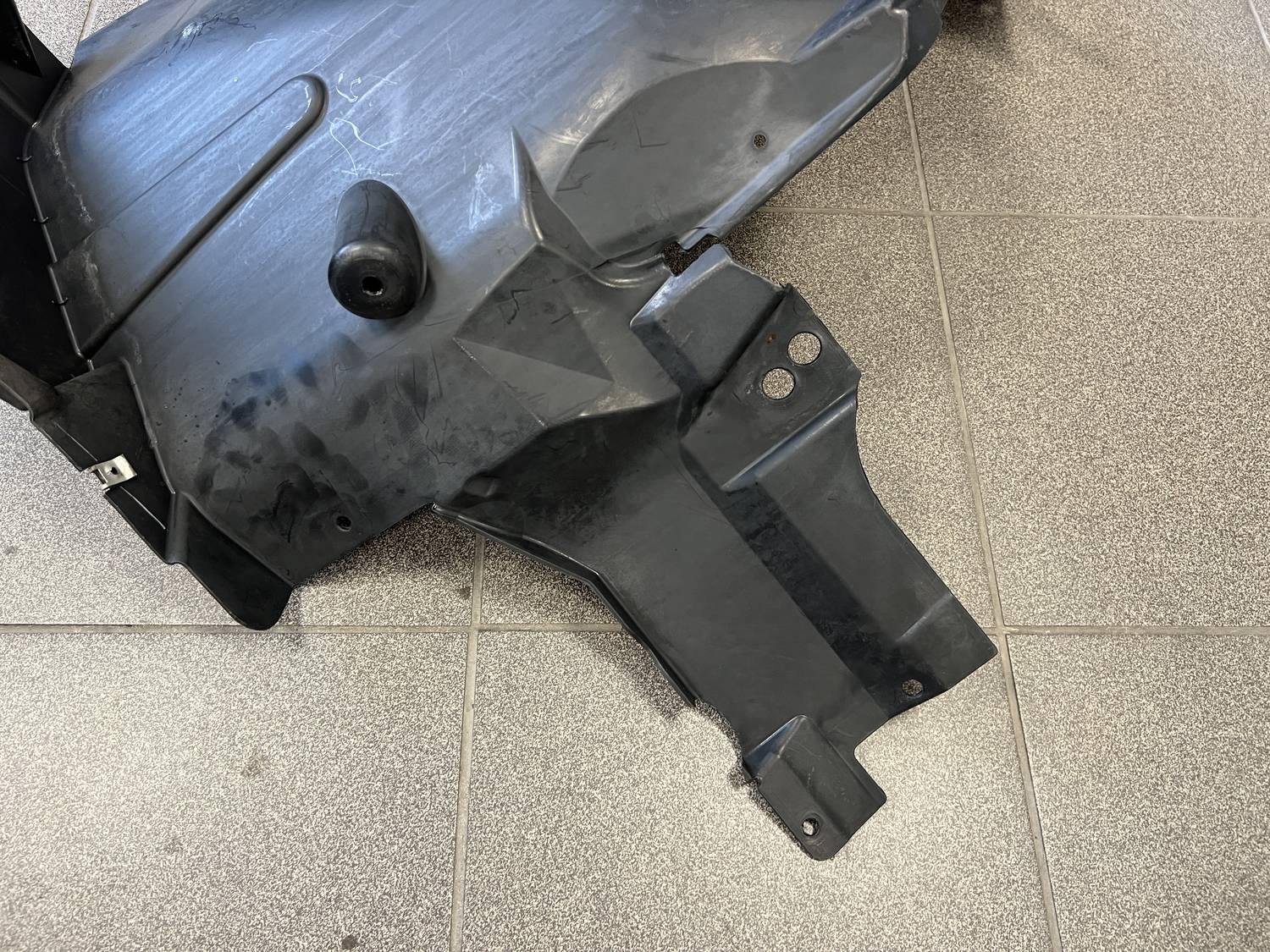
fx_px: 954
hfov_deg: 67.3
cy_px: 476
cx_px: 635
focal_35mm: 26
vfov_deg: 53.1
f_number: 1.5
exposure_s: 1/50
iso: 100
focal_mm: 5.7
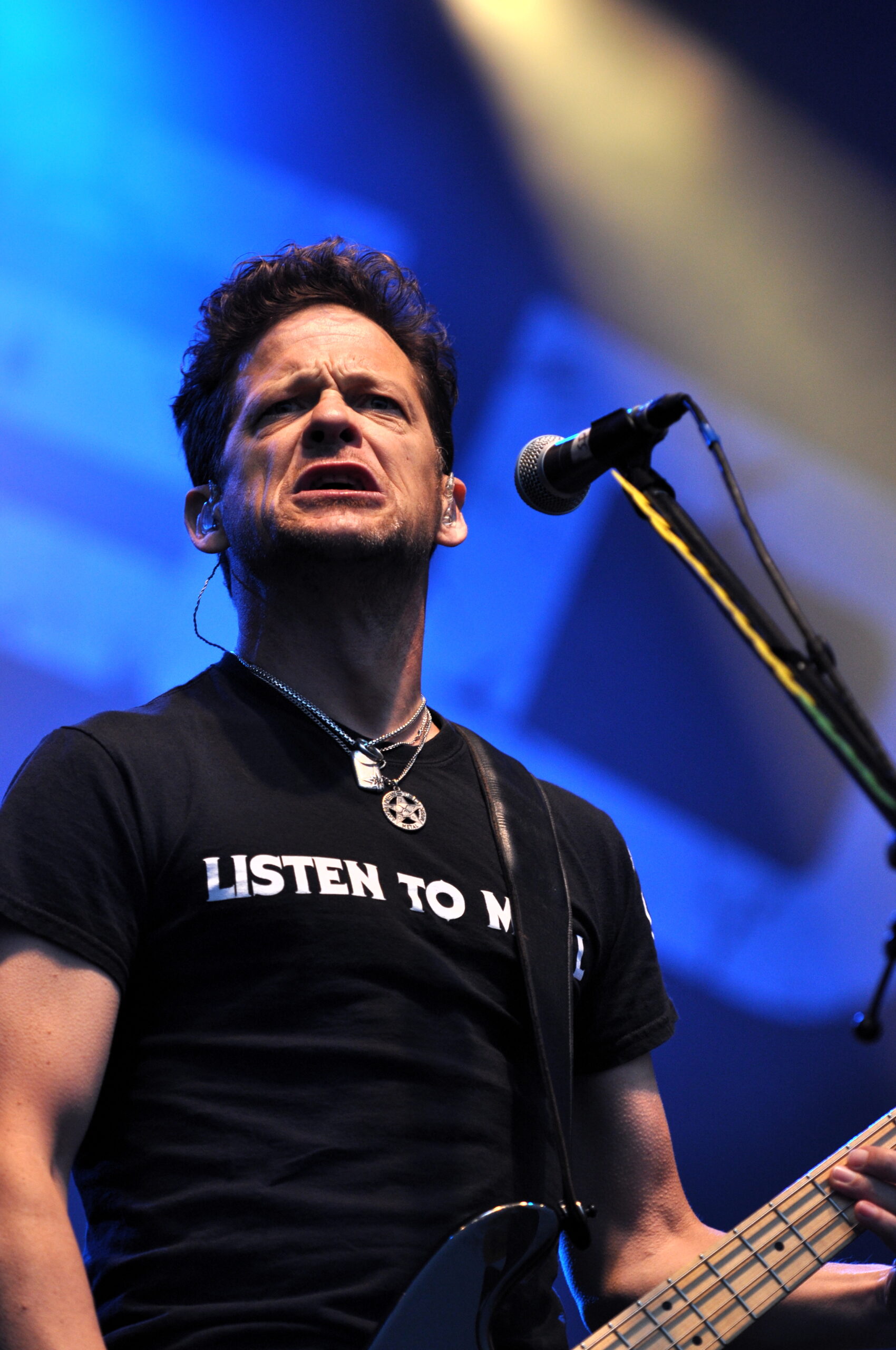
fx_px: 7580
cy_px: 675
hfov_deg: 6.8
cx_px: 448
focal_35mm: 202
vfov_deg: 10.2
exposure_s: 1/400
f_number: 2.8
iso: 500
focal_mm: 135
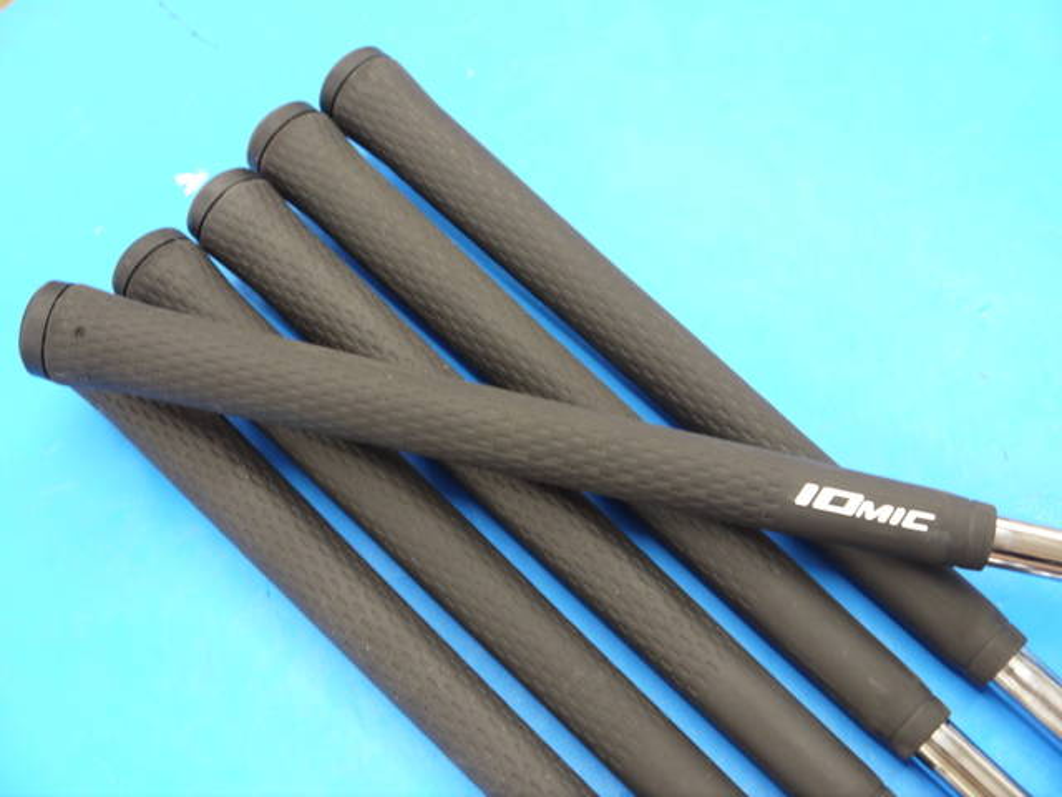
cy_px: 398
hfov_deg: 38.2
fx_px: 1534
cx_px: 531
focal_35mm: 50
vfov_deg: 29.1
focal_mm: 25
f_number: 4.6
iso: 800
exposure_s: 1/80
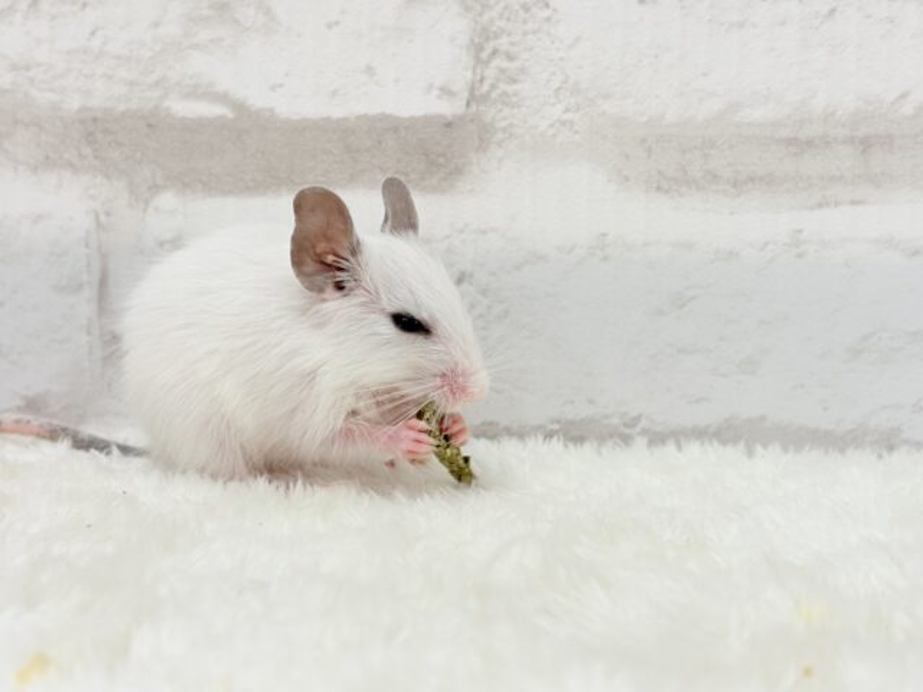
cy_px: 346
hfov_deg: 36.8
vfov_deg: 28.0
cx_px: 462
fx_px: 1387
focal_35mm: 52
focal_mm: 5.96
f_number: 1.6
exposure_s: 1/50
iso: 32
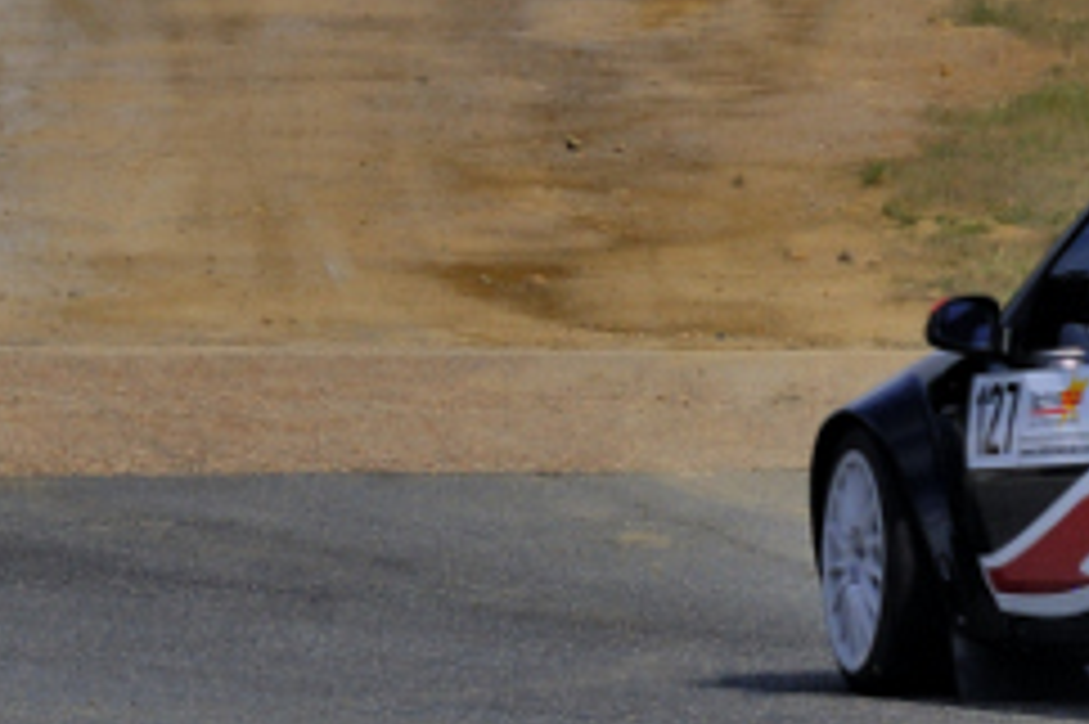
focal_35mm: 632
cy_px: 463
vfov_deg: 2.2
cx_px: 1444
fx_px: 19104
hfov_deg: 3.3
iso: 400
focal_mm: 102
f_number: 8
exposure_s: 1/1000
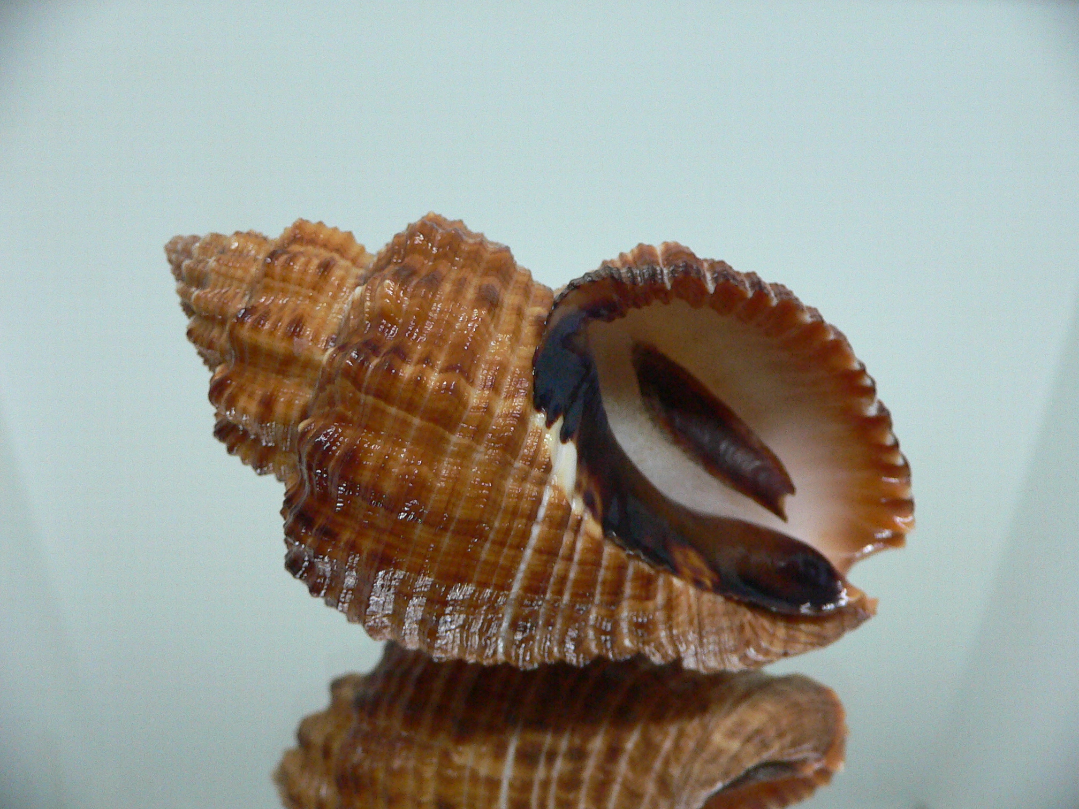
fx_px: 1091
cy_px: 404
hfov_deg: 52.6
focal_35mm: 35
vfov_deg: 40.7
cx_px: 540
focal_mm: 4.6
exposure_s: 1/40
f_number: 2.8
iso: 200
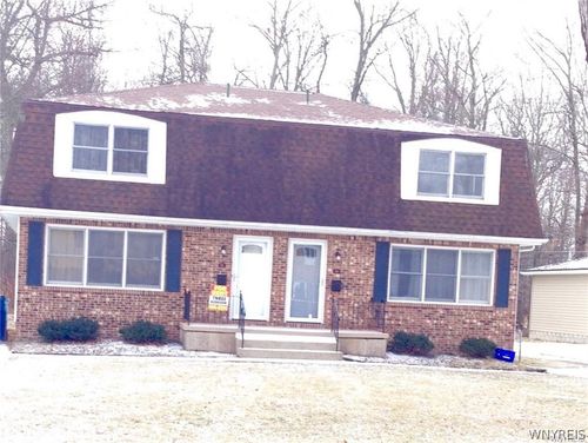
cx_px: 294
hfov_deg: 55.3
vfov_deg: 43.0
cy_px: 222
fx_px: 561
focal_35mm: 33
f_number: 2.4
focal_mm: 4.12
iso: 50
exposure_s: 1/159
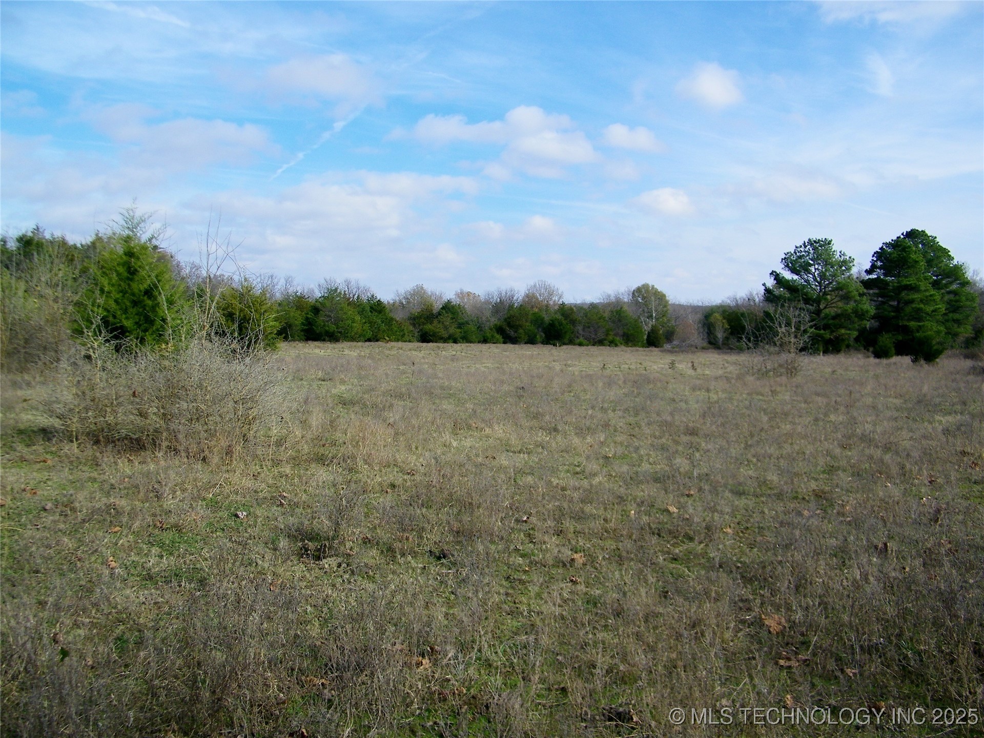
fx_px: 796
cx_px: 492
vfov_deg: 49.7
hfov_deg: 63.4
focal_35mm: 28
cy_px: 369
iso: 80
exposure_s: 1/200
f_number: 7
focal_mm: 5
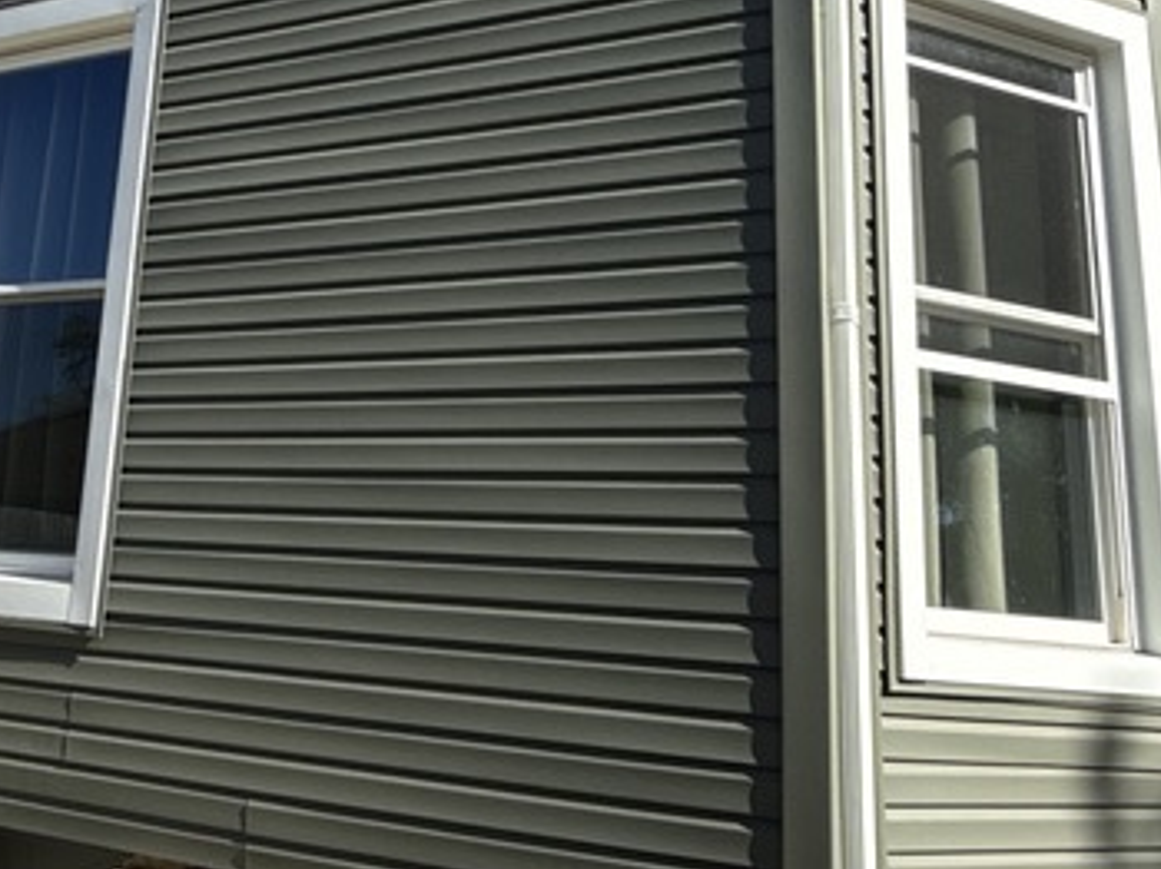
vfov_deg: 34.5
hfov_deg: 44.6
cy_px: 235
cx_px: 318
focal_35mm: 41
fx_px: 1374
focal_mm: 2.22
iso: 80
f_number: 2.2
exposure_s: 1/1656
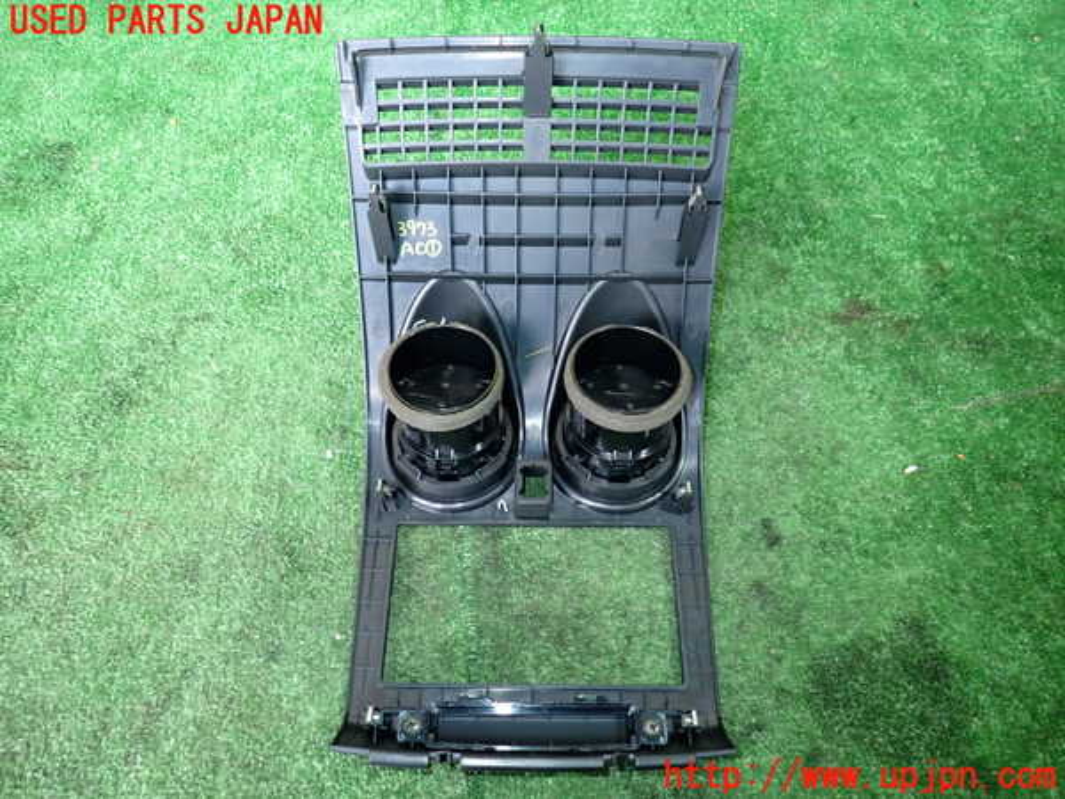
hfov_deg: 69.4
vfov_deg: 54.9
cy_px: 400
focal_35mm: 25
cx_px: 532
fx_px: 769
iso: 640
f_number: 2
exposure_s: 1/30
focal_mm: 4.5
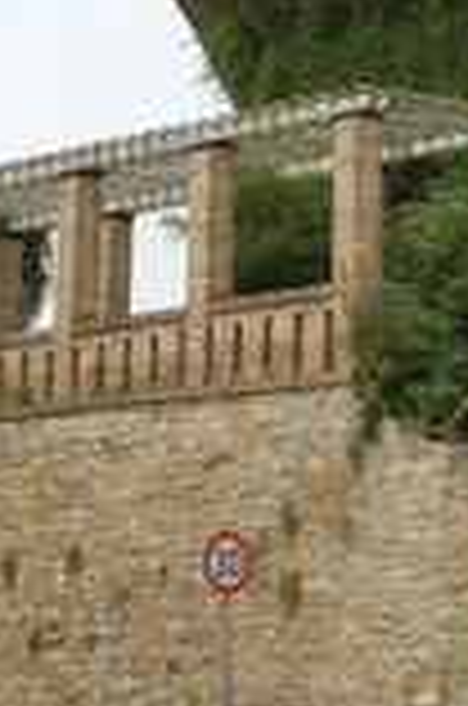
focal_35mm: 147
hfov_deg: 9.2
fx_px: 2879
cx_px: 500
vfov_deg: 13.1
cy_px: -405
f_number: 9
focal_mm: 30
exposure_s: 1/320
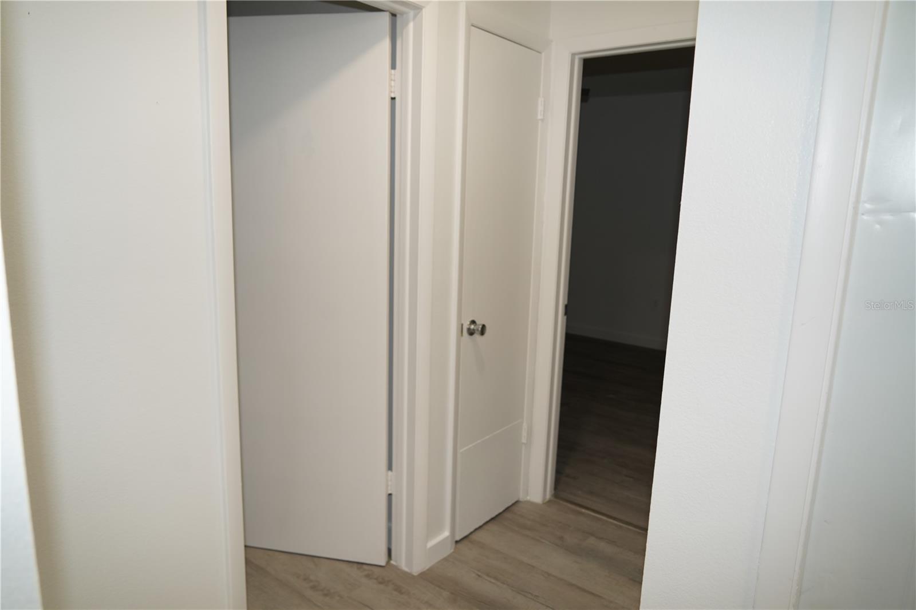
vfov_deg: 53.1
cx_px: 458
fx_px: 611
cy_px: 305
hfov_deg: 73.8
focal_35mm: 24
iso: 640
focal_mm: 24
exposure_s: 1/160
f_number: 4
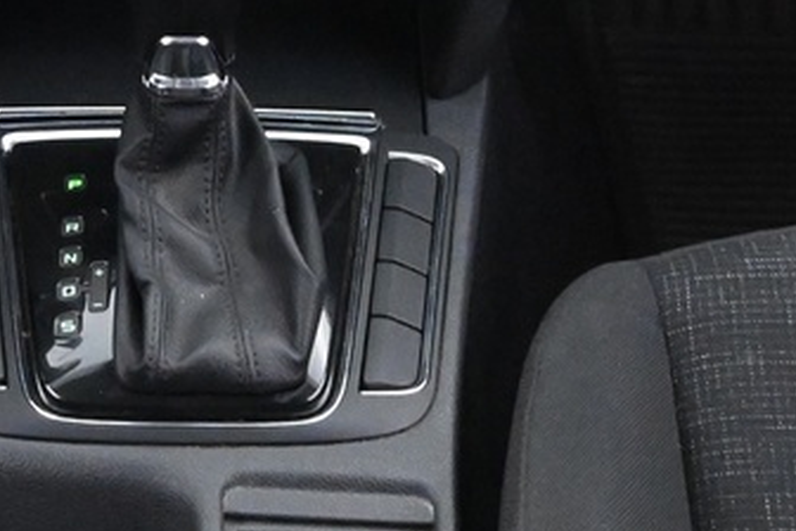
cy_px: -204
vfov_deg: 9.5
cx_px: 204
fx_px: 3122
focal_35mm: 141
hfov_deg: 14.5
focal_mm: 19.5
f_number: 3.8
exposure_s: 1/30
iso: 5000
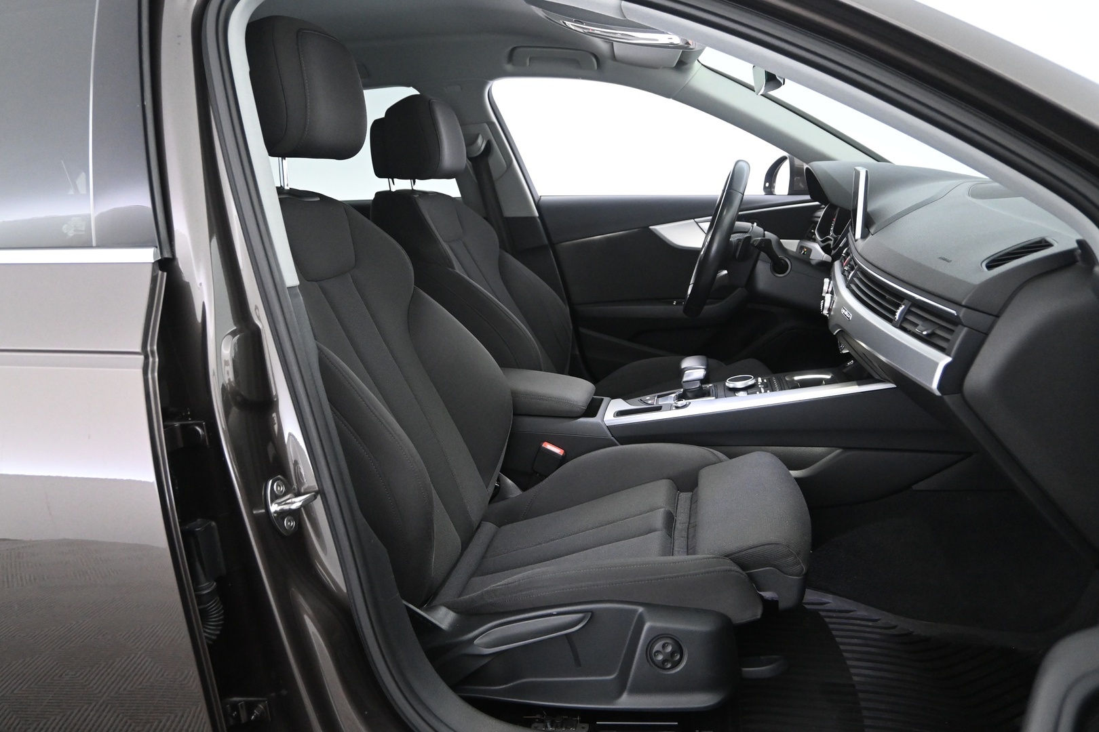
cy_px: 366
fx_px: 824
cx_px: 550
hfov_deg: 67.4
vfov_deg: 47.9
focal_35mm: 27
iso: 3200
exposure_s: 1/40
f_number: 3.5
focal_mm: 18
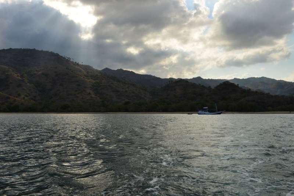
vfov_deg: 41.1
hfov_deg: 58.7
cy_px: 98
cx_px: 147
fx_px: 261
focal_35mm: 32
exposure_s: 1/500
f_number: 11
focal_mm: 32
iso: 250
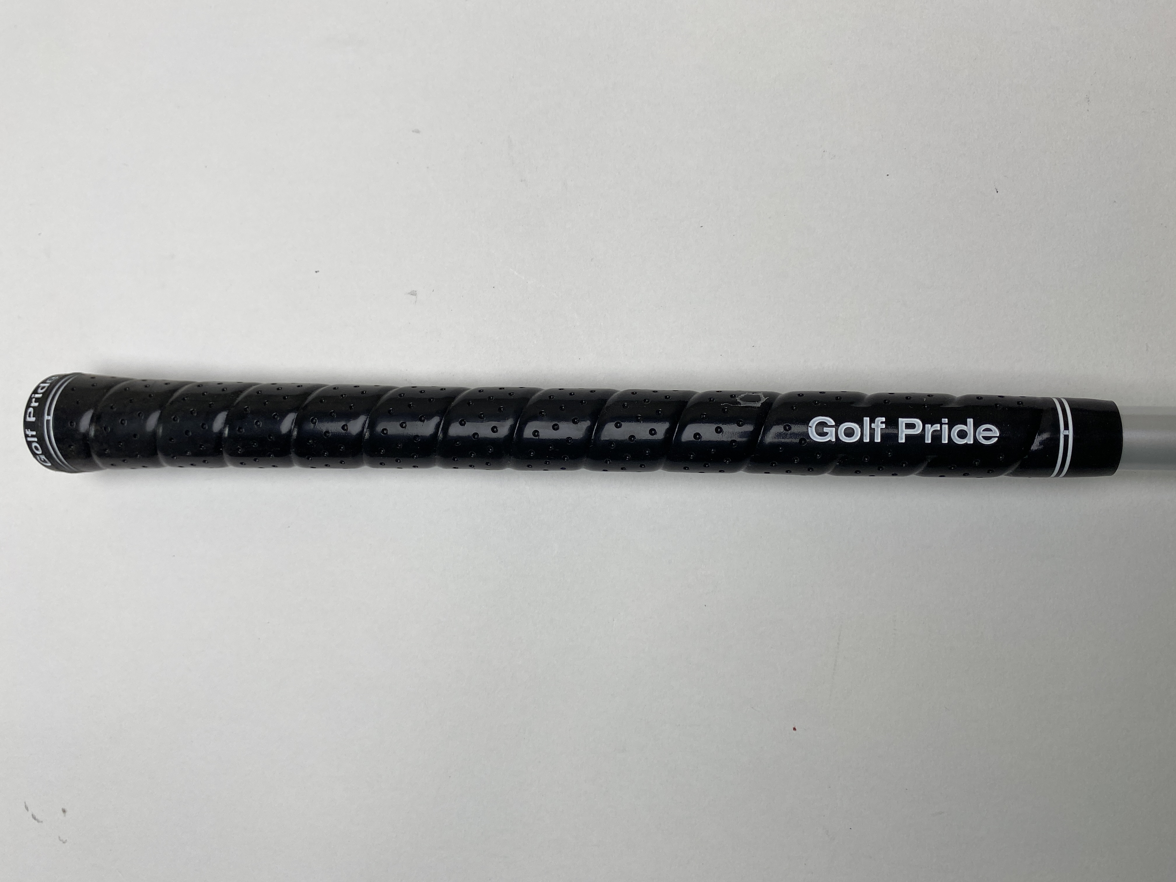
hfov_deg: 67.3
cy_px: 441
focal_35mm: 26
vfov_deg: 53.1
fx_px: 883
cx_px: 588
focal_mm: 4.25
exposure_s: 1/489
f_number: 1.8
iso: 32
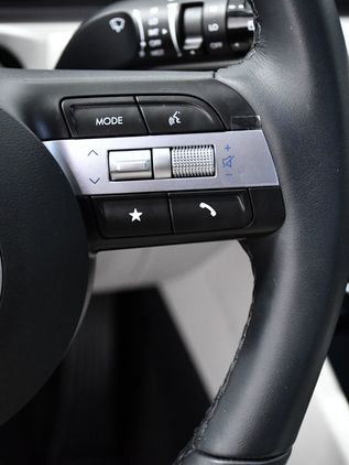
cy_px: 232
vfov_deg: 23.5
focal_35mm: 83
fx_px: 1115
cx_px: 176
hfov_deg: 17.8
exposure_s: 1/100
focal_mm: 38
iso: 2500
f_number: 5
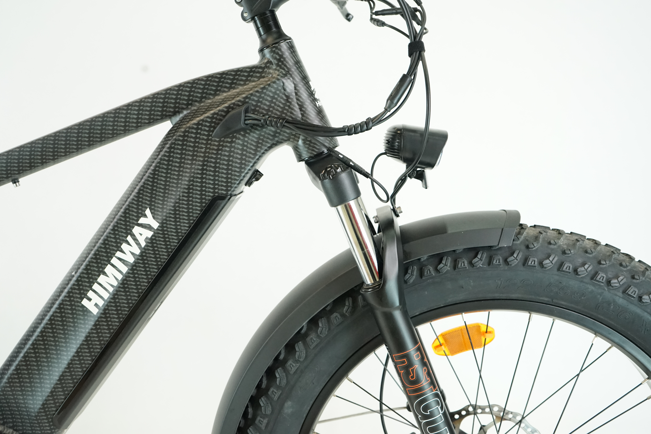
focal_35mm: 34
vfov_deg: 38.9
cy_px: 217
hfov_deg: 55.8
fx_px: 615
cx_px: 326
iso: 3200
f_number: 5.6
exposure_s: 1/200
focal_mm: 34
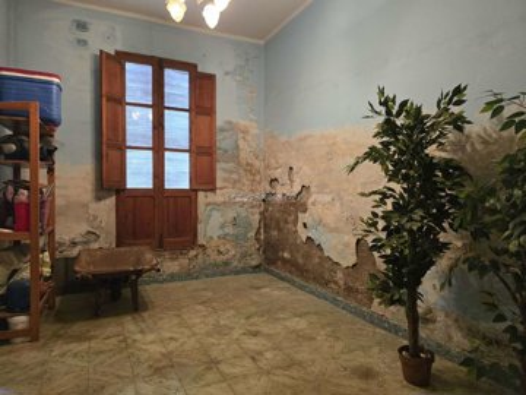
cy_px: 198
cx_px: 263
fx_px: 349
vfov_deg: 58.9
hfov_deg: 73.9
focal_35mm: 23
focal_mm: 6.3
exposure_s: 1/100
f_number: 1.7
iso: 1000
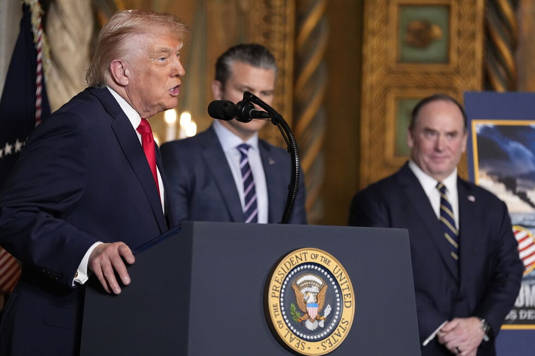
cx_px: 268
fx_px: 2244
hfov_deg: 13.6
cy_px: 178
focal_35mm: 151
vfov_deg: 9.1
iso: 4000
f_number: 2.8
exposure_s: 1/500
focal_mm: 151
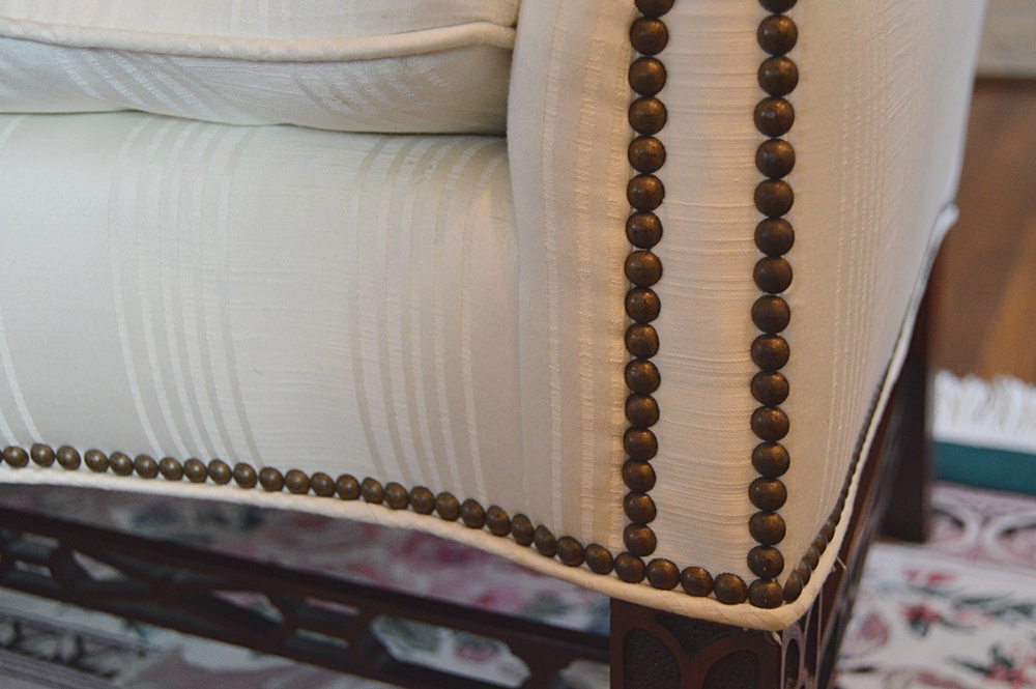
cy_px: 344
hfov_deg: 41.1
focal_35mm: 48
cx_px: 518
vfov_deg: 28.0
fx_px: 1380
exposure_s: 1/60
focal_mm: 32
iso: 1800
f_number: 4.5
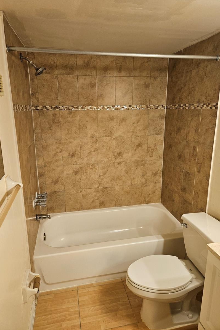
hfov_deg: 53.1
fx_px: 220
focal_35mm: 24
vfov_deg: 73.8
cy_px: 165
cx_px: 115
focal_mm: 5.4
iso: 125
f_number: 1.8
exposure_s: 1/120
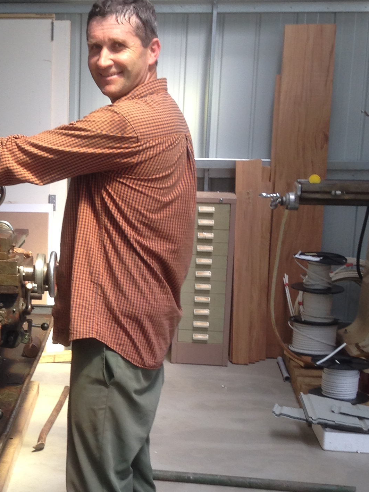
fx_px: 1080
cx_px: -16
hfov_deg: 18.8
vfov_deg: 25.5
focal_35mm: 76
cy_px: 340
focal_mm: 4.12
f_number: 2.4
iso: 50
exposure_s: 1/189
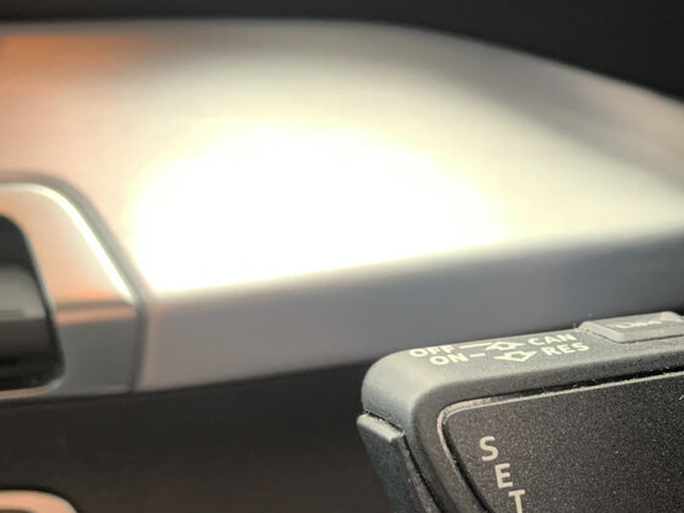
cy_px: 477
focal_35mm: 60
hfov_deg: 30.2
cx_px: 669
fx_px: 1185
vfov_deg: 23.6
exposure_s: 1/54
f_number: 1.8
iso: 400
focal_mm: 4.25
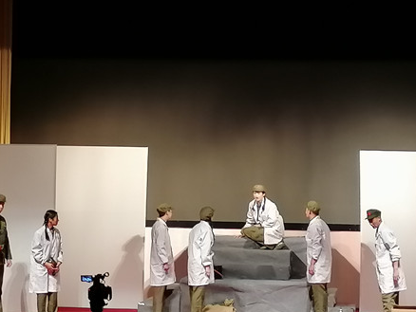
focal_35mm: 121
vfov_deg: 12.3
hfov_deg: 16.3
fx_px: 1455
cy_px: 130
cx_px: 246
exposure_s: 1/33.3
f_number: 1.8
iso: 200
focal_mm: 5.3
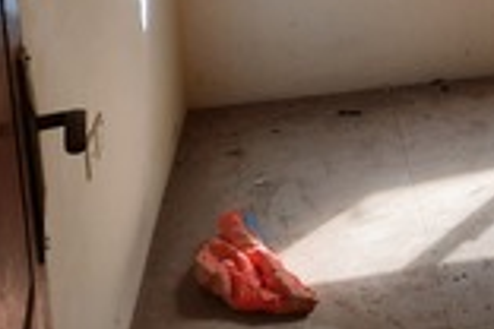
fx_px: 1043
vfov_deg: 16.4
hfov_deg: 23.7
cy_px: -157
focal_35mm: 76
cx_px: 632
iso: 100
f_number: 2
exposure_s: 1/60
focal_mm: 4.6
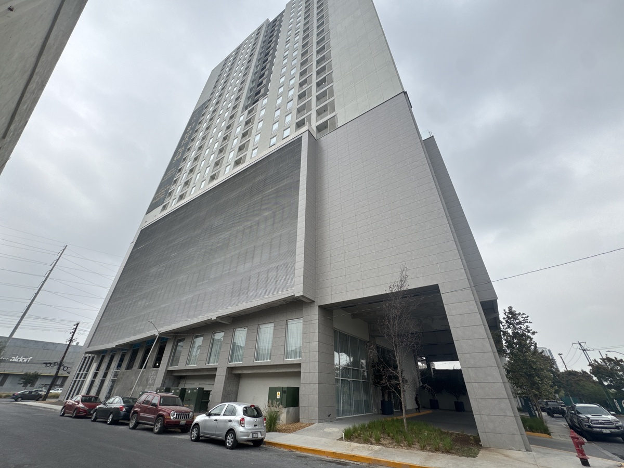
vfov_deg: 85.7
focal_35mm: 14
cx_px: 312
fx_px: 252
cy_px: 234
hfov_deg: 102.1
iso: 40
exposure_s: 1/620
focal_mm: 2.22
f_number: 2.2
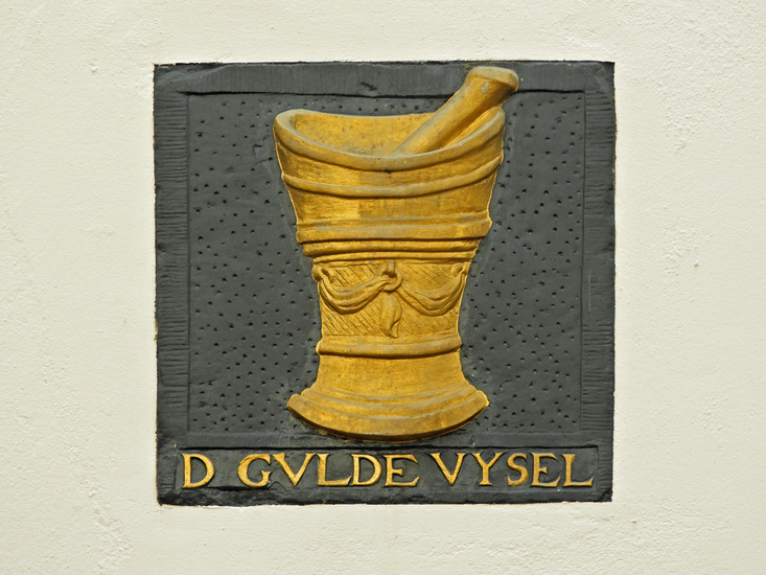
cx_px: 383
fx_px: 2103
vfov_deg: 15.6
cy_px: 288
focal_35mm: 95
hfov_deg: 20.6
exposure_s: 1/320
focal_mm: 17
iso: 100
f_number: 4.8
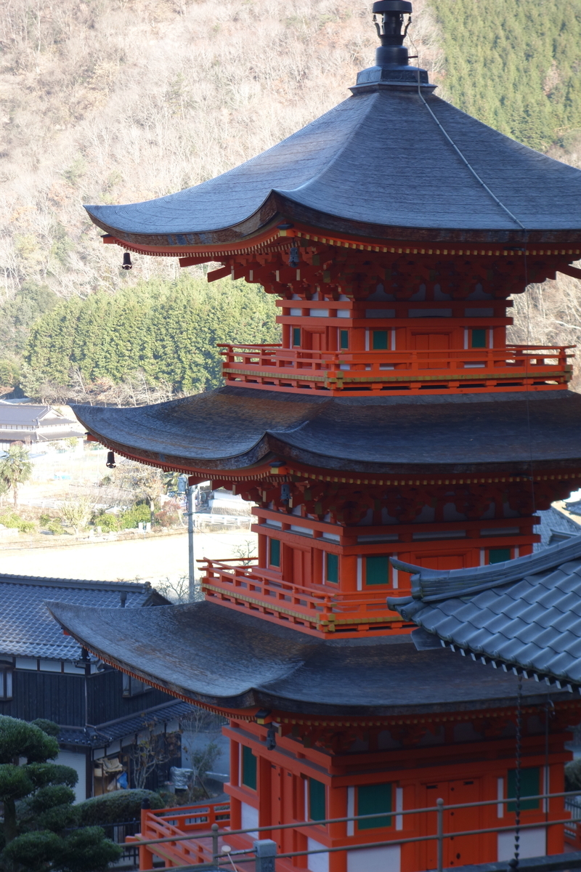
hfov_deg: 14.4
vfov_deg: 21.5
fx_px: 2300
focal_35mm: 95
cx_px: 290
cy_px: 436
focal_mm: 35.26
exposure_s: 1/100
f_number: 4.9
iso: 125
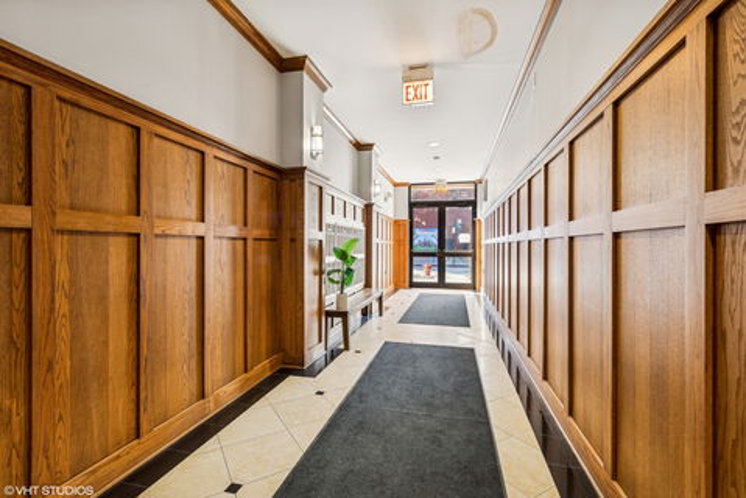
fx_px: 352
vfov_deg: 70.5
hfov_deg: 93.2
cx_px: 373
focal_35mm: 17
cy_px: 249
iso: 200
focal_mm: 17
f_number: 8
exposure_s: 1/5
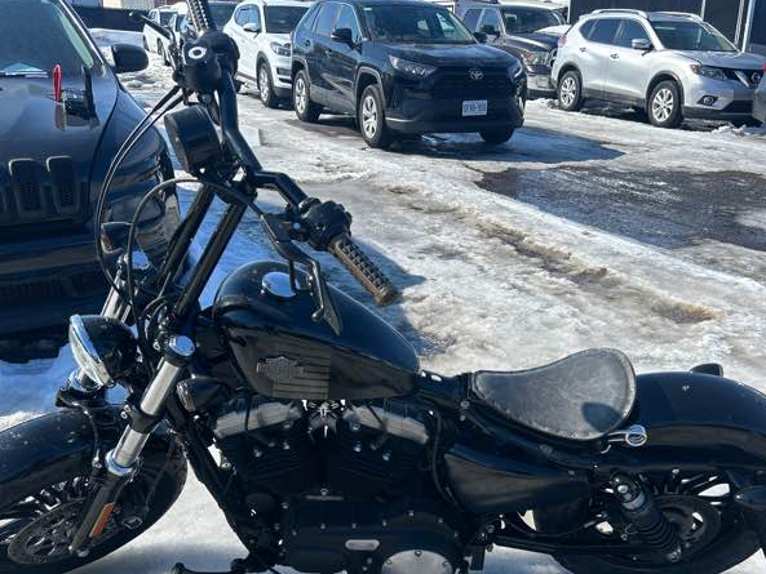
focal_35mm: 37
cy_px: 384
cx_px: 431
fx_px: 819
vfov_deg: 38.2
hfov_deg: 50.0
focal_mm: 5.7
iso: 50
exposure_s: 1/2353
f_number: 1.5
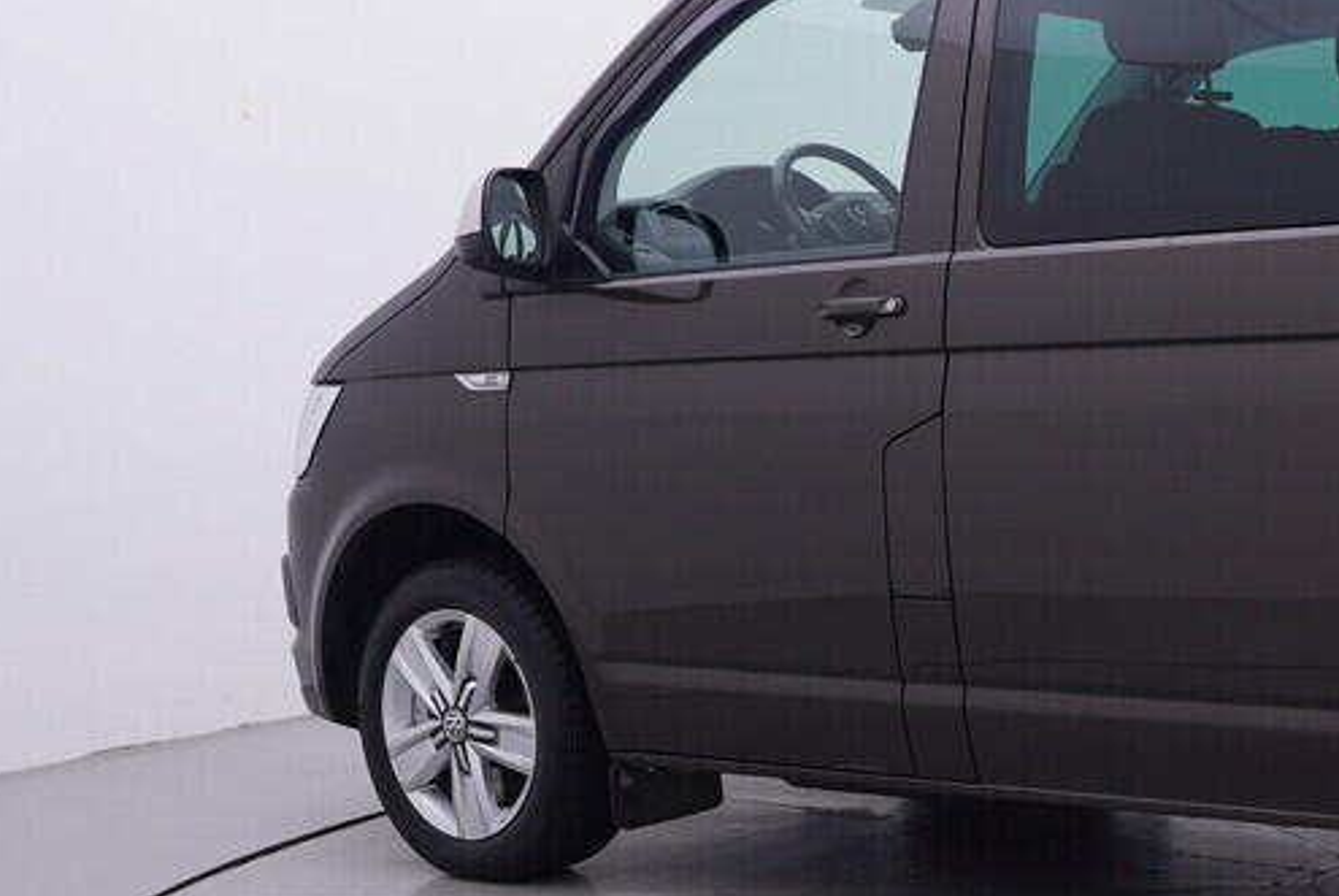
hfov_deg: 28.4
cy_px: 560
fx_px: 2437
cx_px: 1407
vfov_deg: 20.8
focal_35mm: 65
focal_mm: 15
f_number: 5
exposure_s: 1/80
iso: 200
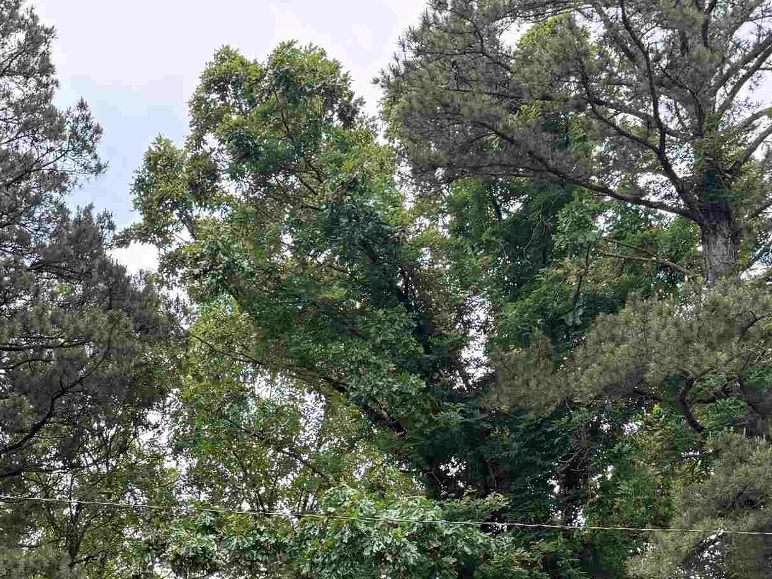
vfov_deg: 22.0
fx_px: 1360
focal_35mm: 61
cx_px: 50
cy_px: 714
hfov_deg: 30.1
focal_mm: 6.76
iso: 100
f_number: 1.78
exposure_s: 1/796
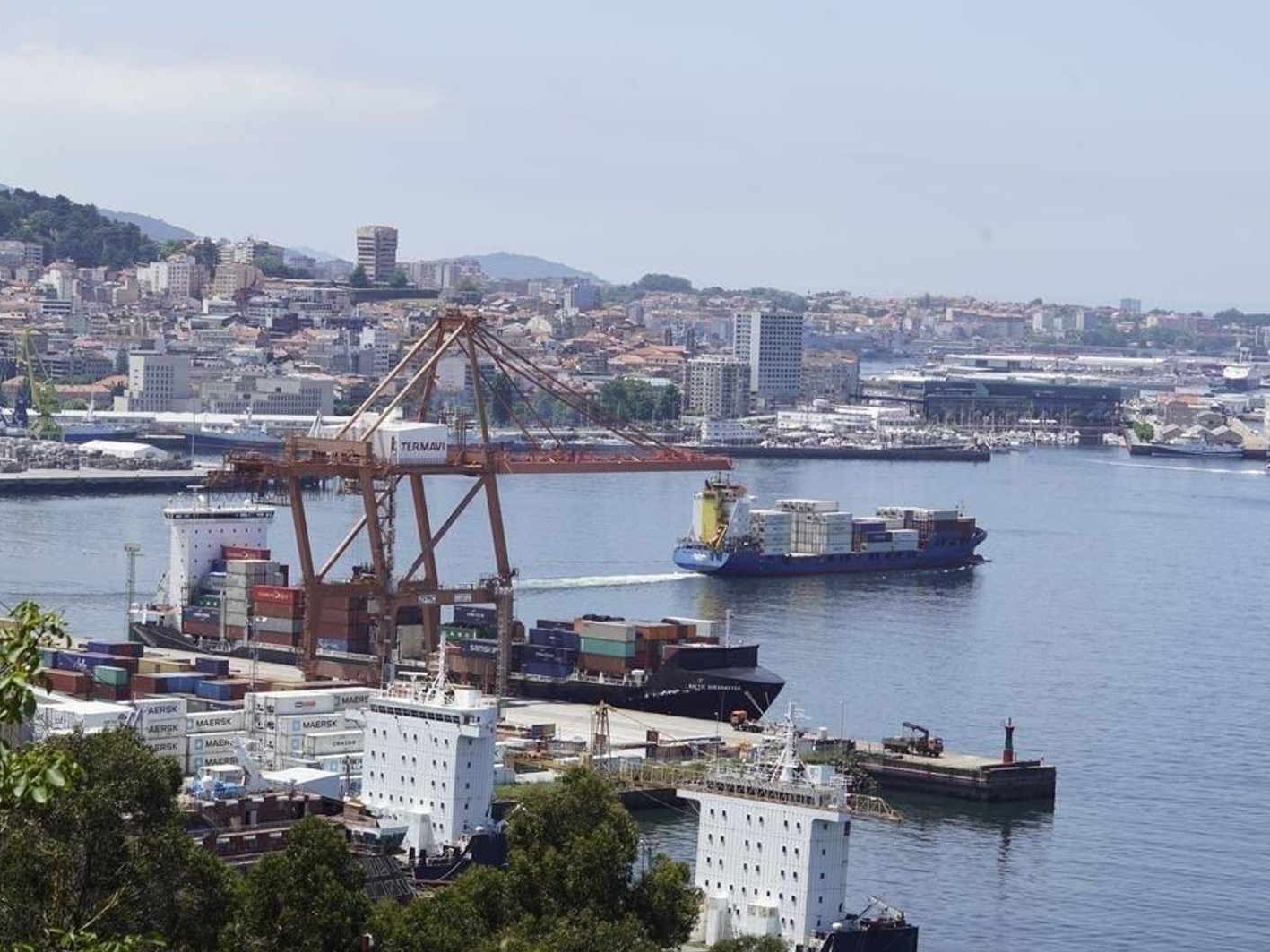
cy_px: 477
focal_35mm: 114
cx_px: 603
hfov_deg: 17.3
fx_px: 4183
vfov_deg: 13.0
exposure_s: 1/320
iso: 100
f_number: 6.3
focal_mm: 70
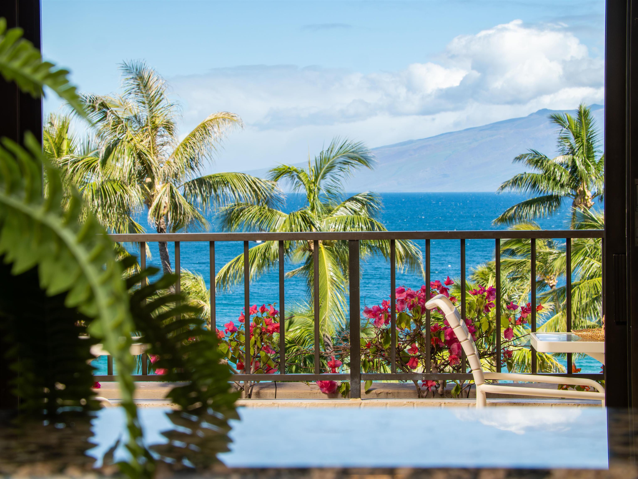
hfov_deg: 18.2
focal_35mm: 108
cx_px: 319
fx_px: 1991
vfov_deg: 13.7
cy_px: 240
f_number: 11
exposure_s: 1/125
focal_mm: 54
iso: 400
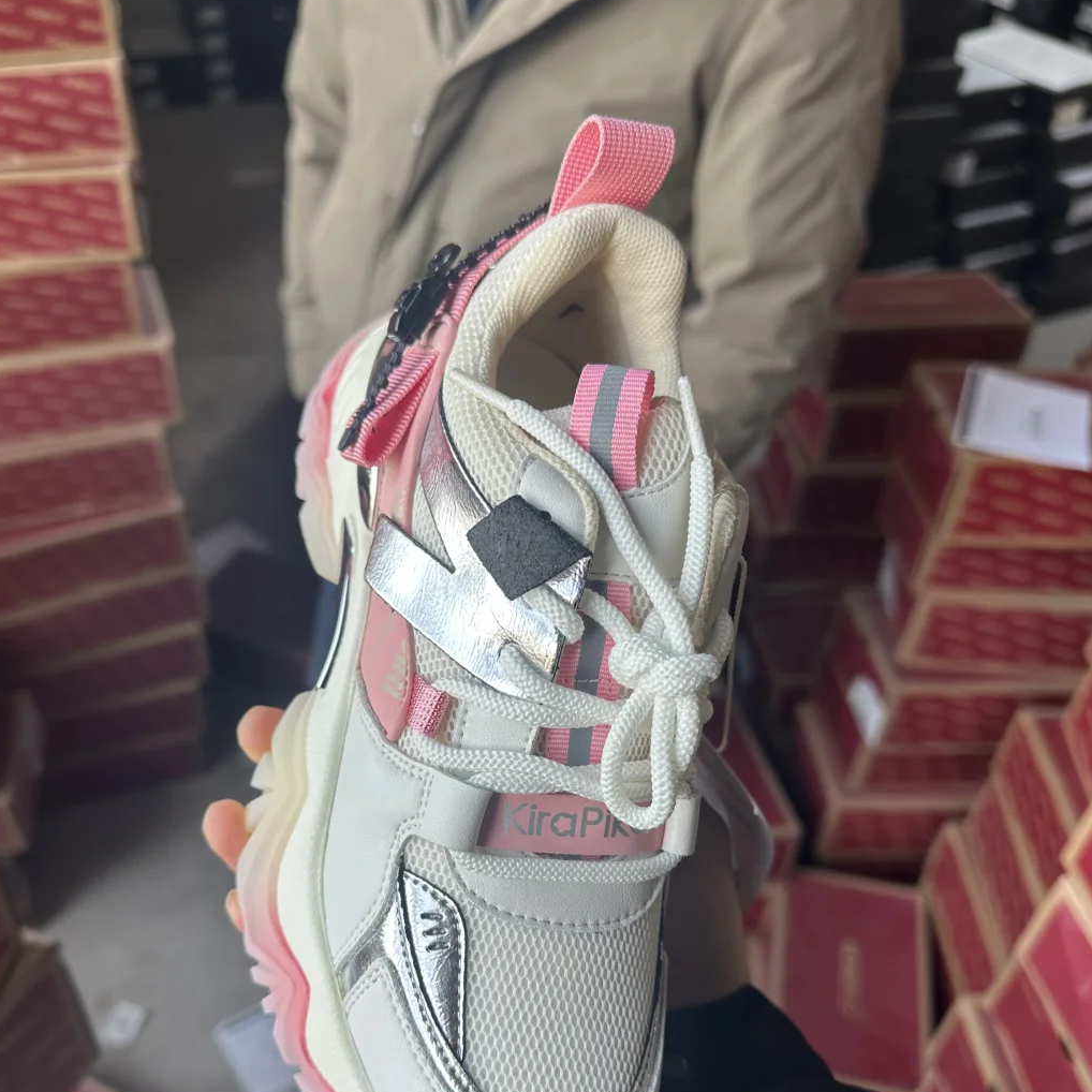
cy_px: 688
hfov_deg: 54.0
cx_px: 522
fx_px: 1071
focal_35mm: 30
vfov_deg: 53.4
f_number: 1.78
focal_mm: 6.86
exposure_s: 1/121
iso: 64
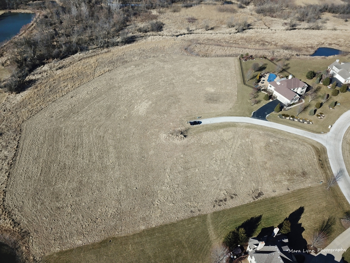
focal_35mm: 26
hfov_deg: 67.3
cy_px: 132
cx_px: 175
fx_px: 263
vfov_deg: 53.1
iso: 100
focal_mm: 4.73
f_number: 2.2
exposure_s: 1/1214
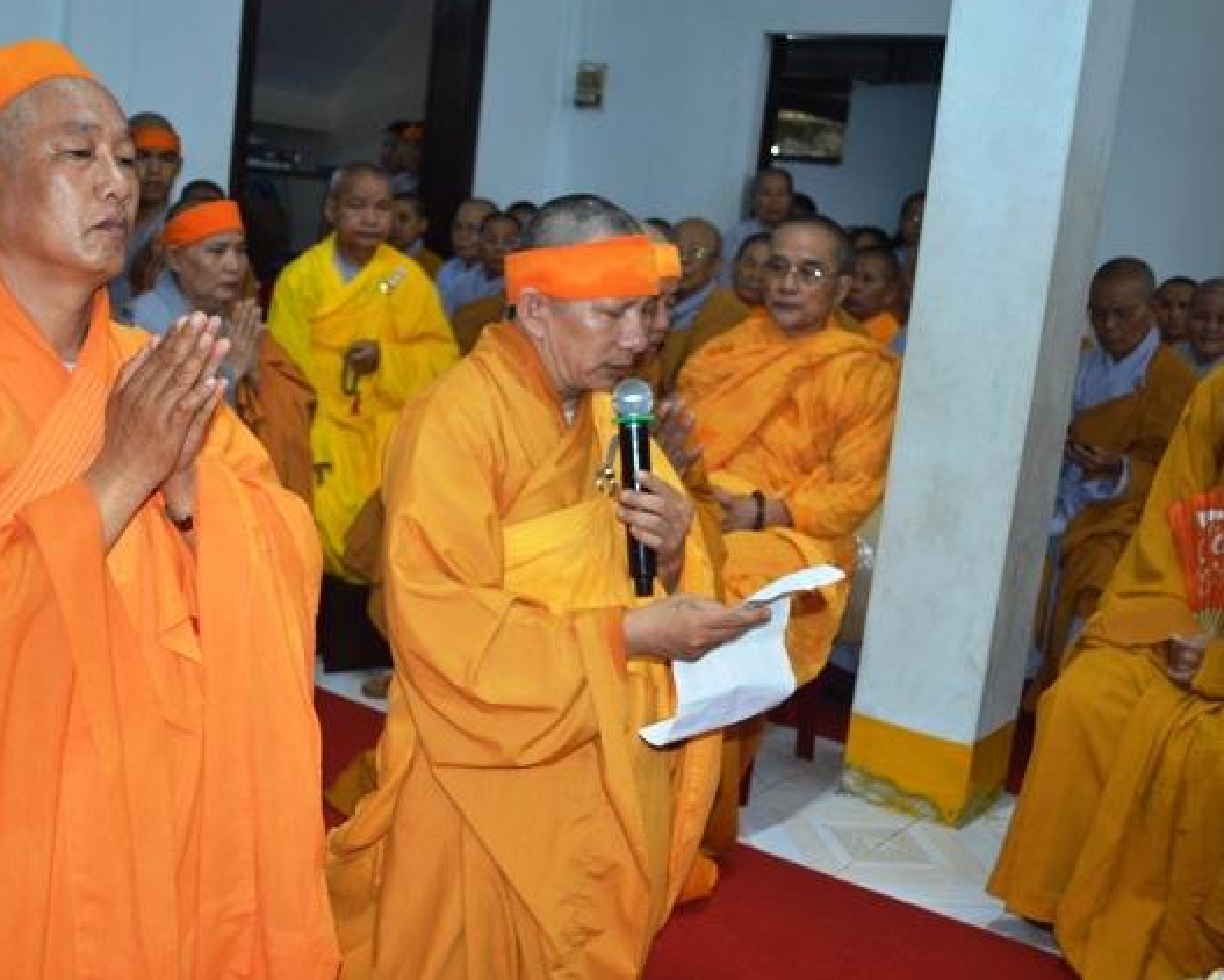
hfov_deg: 44.6
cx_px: 499
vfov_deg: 36.5
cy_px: 492
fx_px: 1486
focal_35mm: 41
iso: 1100
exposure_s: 1/60
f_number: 4
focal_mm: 24
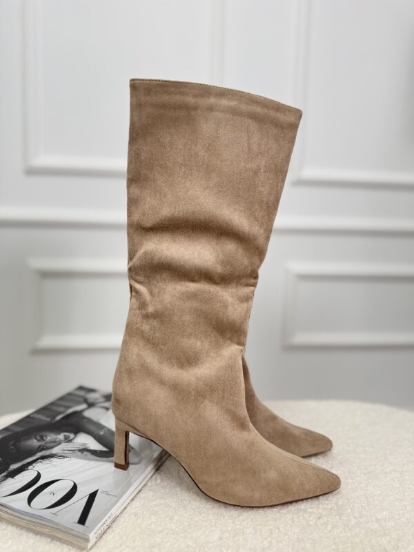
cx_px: 207
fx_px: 383
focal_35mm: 24
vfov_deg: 71.6
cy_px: 276
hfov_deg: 56.8
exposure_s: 1/203
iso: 64
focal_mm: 6.76
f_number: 1.78
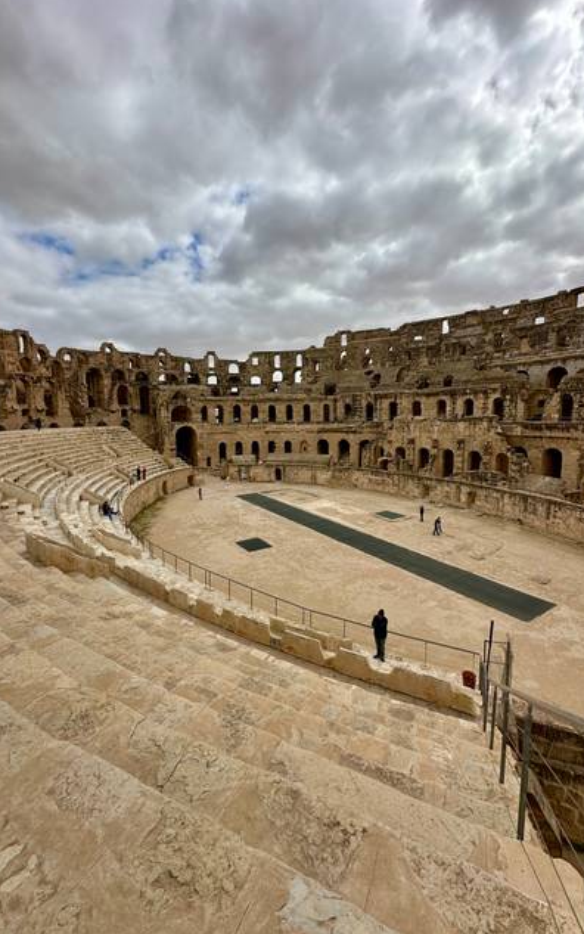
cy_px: 465
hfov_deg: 74.8
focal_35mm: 15
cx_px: 293
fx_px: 382
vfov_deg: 101.4
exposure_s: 1/2564
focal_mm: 2.22
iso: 50
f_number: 2.2
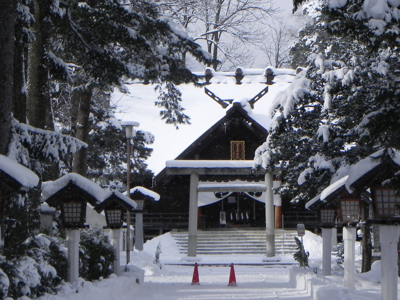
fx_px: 1953
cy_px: 185
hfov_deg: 11.7
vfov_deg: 8.8
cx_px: 240
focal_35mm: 169
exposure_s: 1/494
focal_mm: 23
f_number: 7.1
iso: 160
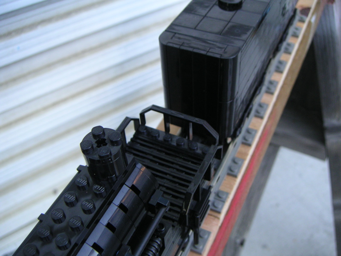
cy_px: 128
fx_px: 374
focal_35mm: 38
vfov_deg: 37.7
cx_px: 170
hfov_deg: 49.0
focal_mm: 6
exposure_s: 1/45
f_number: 2.8
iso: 100
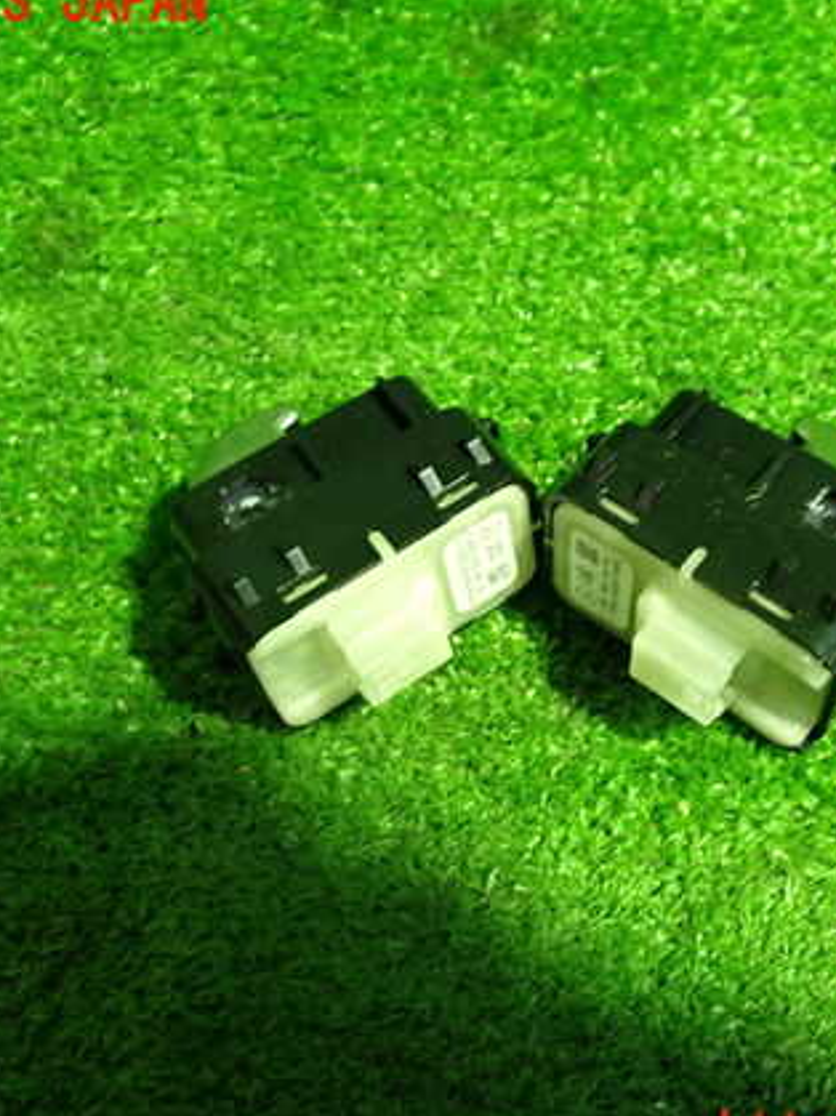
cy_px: 570
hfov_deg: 33.4
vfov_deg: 43.9
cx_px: 522
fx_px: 1385
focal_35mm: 43
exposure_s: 1/30
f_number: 2.3
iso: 500
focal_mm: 5.4
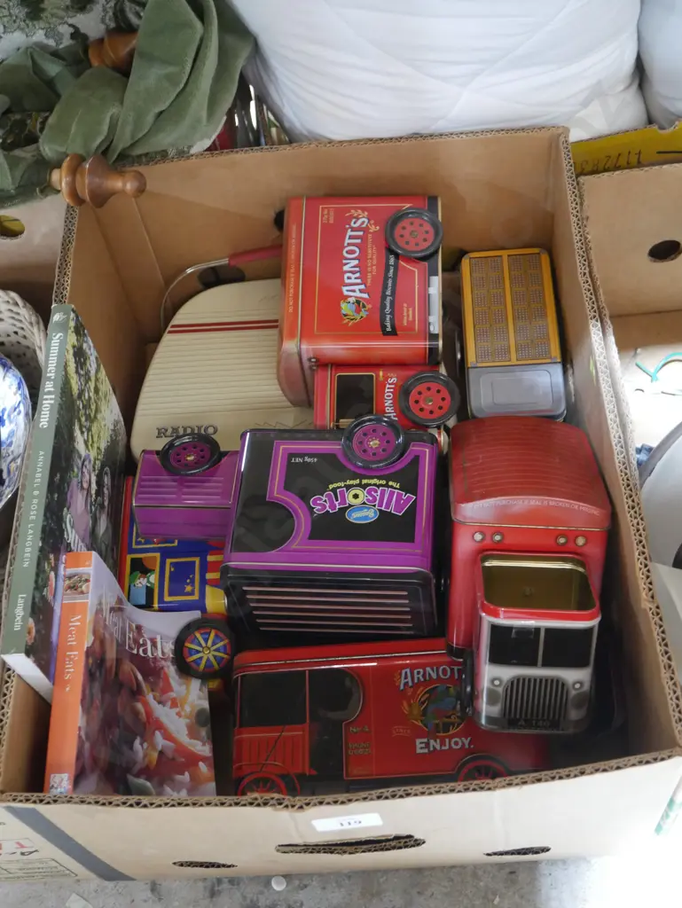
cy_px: 454
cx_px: 341
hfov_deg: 34.4
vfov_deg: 44.8
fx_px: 1102
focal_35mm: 42
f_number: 4.6
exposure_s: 1/25
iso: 3200
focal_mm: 21
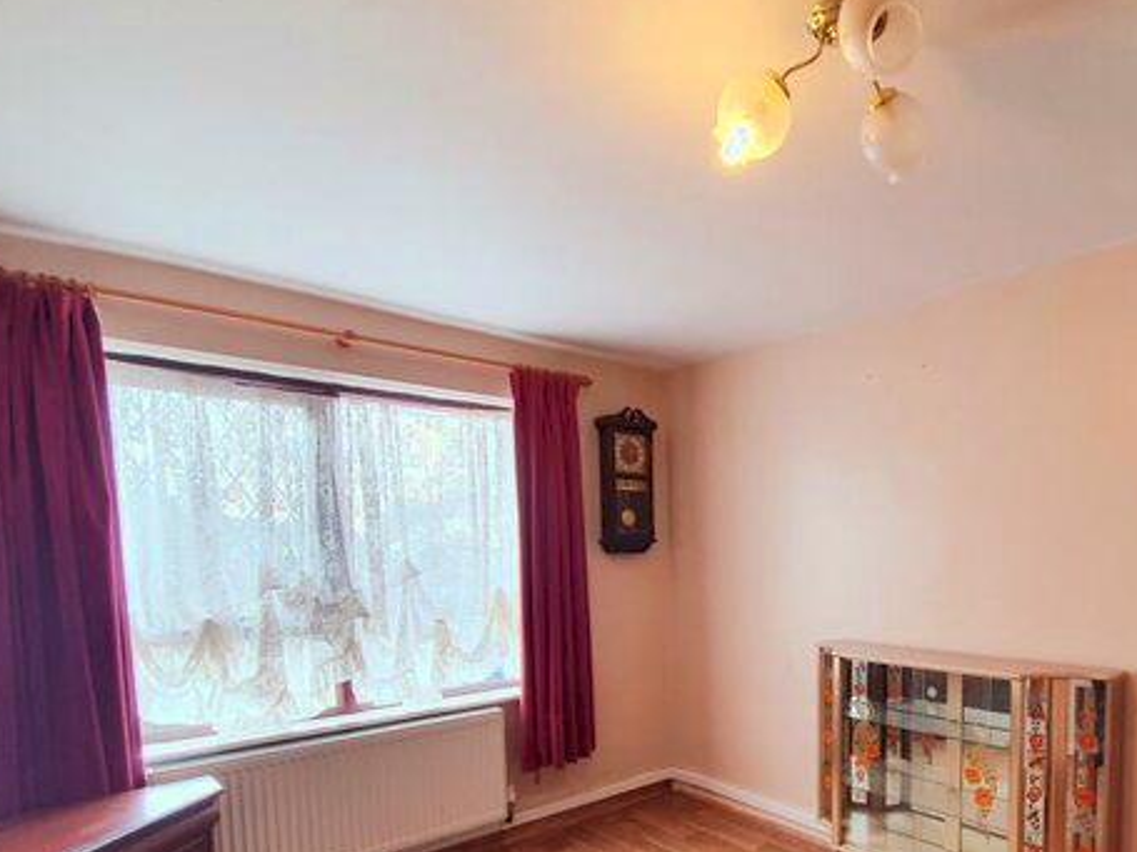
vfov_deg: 63.4
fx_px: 657
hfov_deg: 79.1
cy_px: 601
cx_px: 757
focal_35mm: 20
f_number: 2.2
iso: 64
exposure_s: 1/50
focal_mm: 1.8
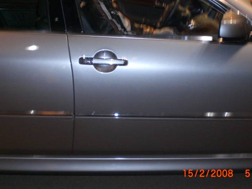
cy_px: 65
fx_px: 400
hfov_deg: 34.9
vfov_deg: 26.4
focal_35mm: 55
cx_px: 118
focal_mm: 6.3
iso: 200
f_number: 3.1
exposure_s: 1/60
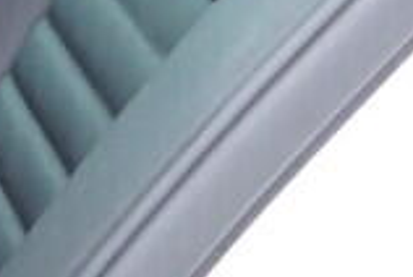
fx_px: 2678
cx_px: -499
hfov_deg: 8.3
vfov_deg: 5.9
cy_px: 187
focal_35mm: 233
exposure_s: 1/40
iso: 400
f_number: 2.8
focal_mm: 24
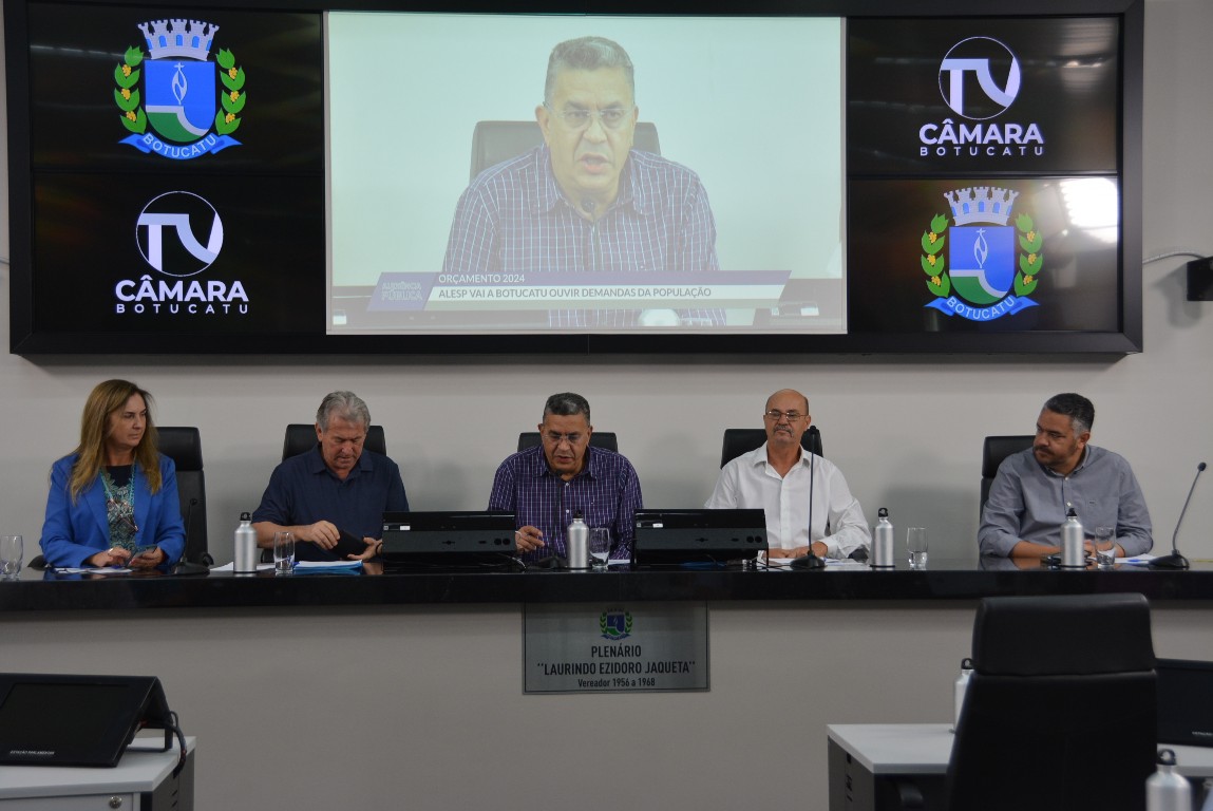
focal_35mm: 52
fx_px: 1770
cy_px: 406
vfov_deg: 25.8
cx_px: 606
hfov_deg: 37.8
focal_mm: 35
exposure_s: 1/125
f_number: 5.6
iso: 400
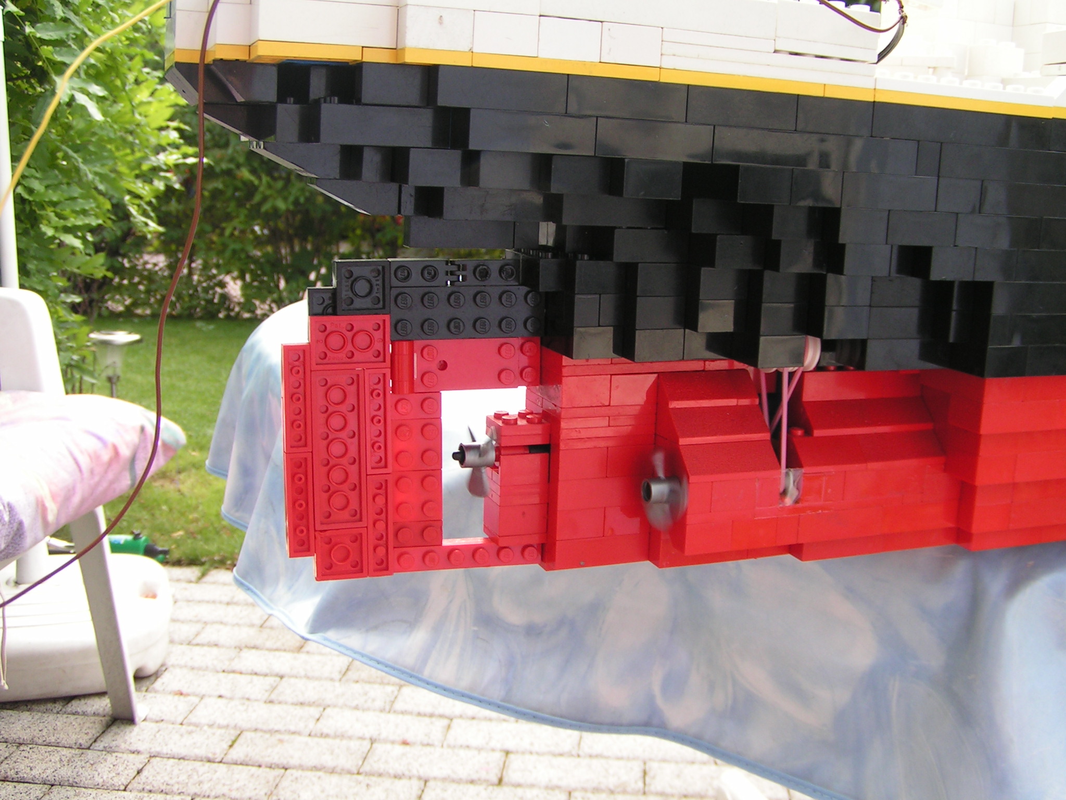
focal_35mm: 38
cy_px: 400
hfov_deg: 49.0
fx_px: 1170
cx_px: 533
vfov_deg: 37.7
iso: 50
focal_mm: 5.8
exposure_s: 1/100
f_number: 4.5
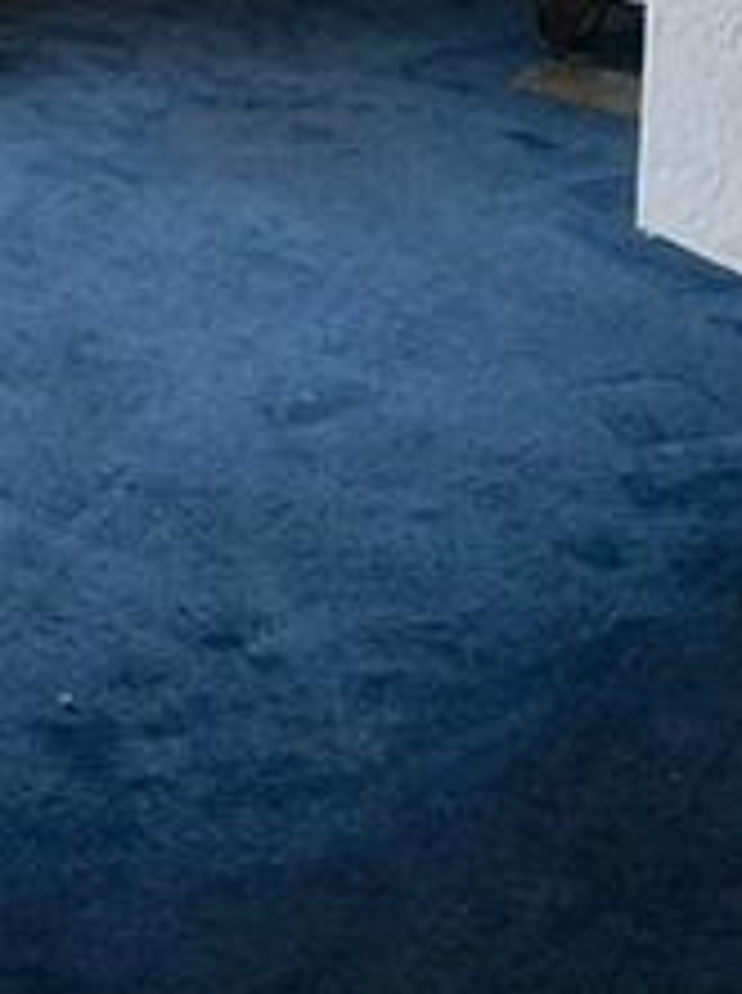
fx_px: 2895
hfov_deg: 14.2
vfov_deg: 17.9
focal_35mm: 101
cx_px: -144
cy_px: -396
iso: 50
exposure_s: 1/15
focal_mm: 4.15
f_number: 2.2
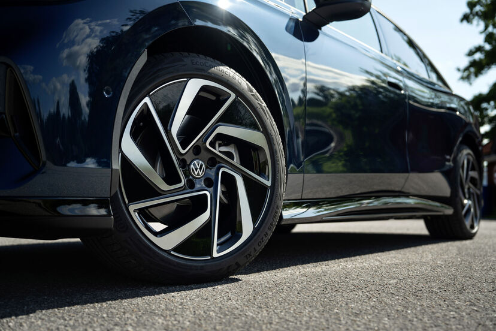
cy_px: 166
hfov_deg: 46.4
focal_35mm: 42
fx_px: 579
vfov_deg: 31.9
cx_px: 248
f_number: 2.8
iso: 50
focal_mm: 42
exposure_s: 1/640
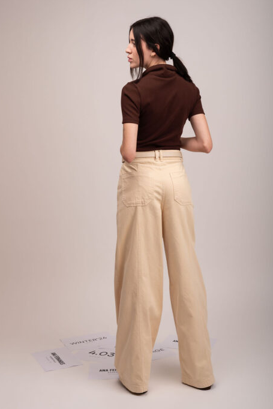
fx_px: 625
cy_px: 195
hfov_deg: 24.6
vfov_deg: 36.2
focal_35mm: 55
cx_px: 137
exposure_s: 1/200
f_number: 9
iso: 100
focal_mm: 50
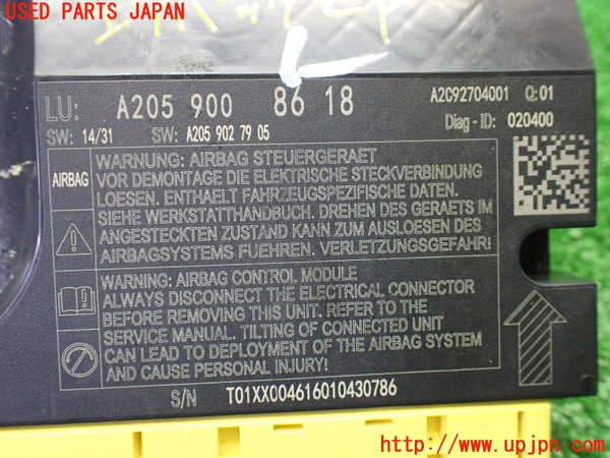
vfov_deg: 46.8
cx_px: 305
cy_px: 229
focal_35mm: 30
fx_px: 529
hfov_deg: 60.0
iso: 800
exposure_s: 1/100
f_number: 2.3
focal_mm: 5.4
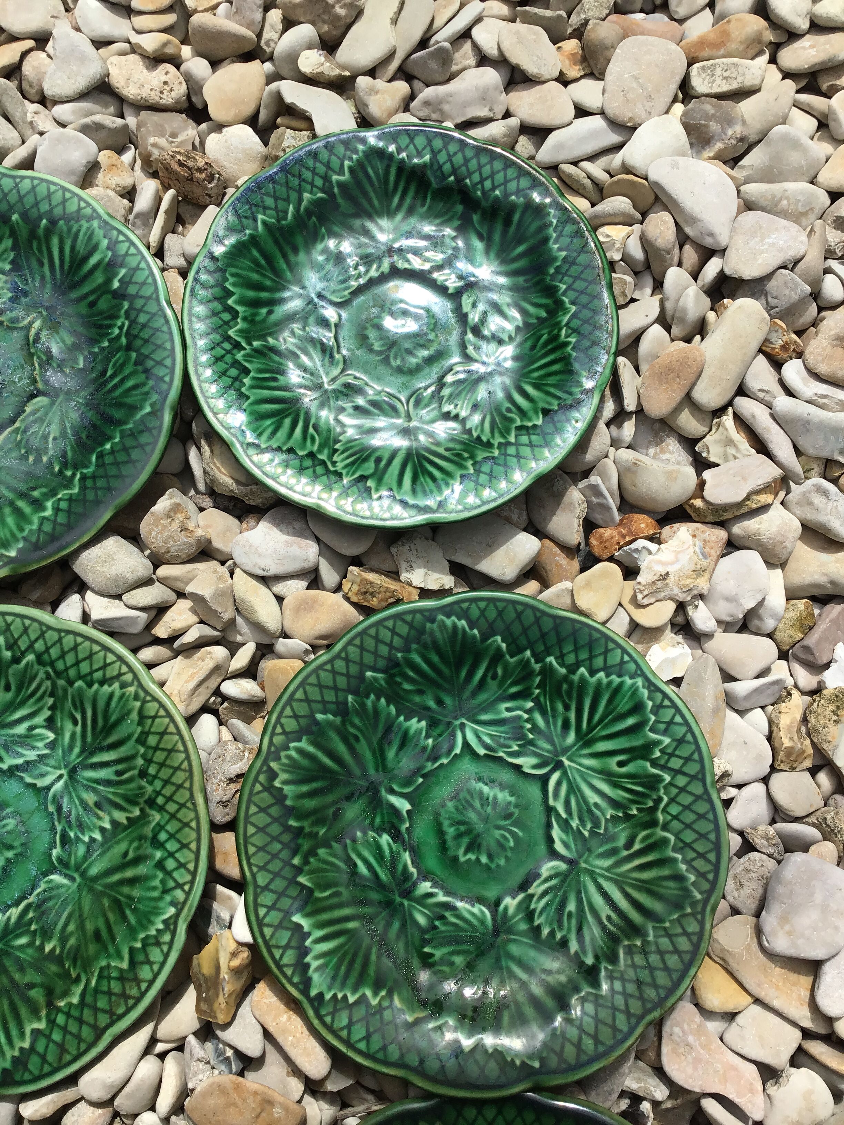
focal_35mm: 31
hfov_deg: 45.4
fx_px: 1008
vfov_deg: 58.4
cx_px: 422
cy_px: 562
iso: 25
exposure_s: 1/1597
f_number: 2.4
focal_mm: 3.3
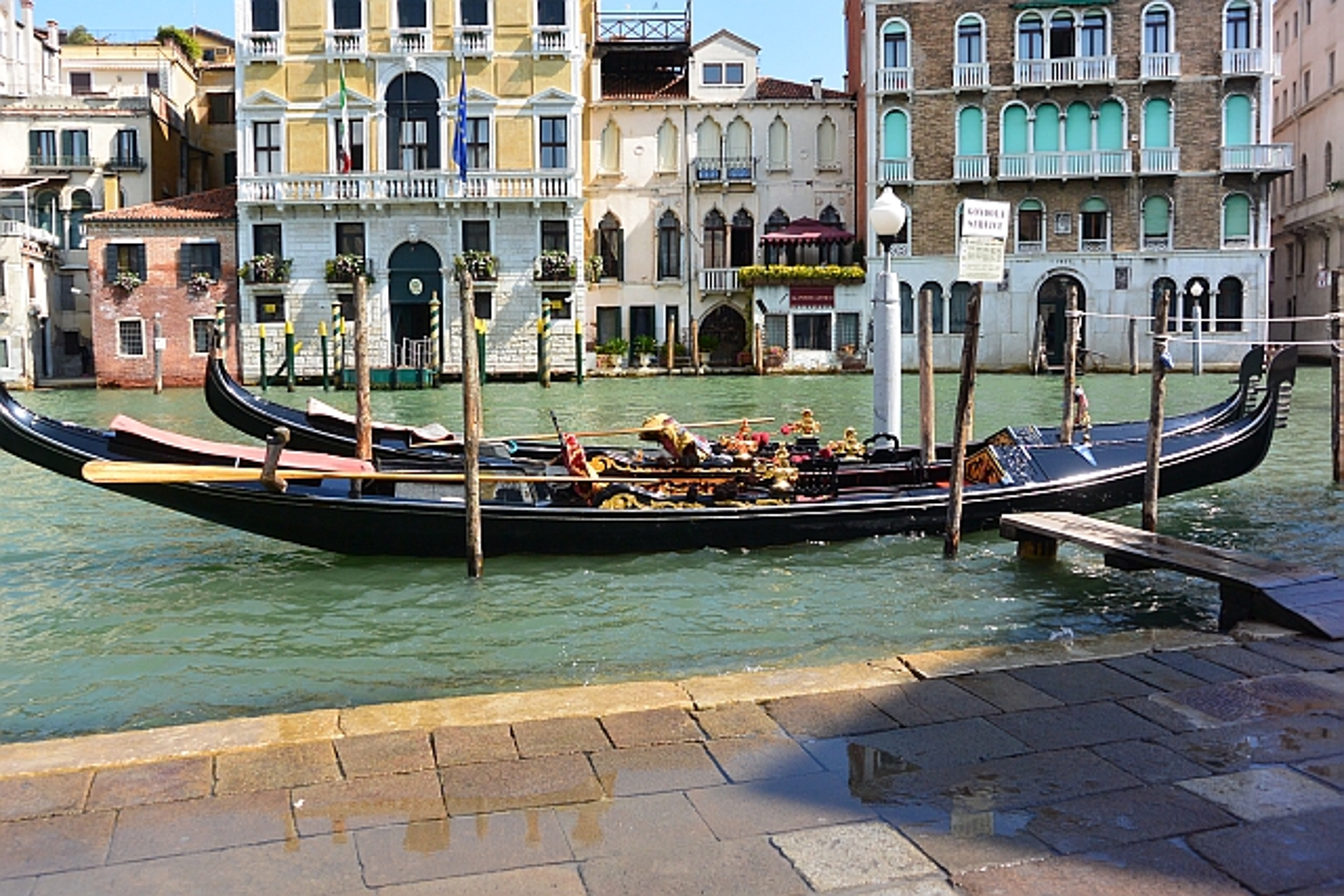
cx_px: 672
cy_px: 448
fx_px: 1046
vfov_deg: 46.4
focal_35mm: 28
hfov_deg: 65.5
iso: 160
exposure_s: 1/640
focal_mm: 10.7
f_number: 4.5
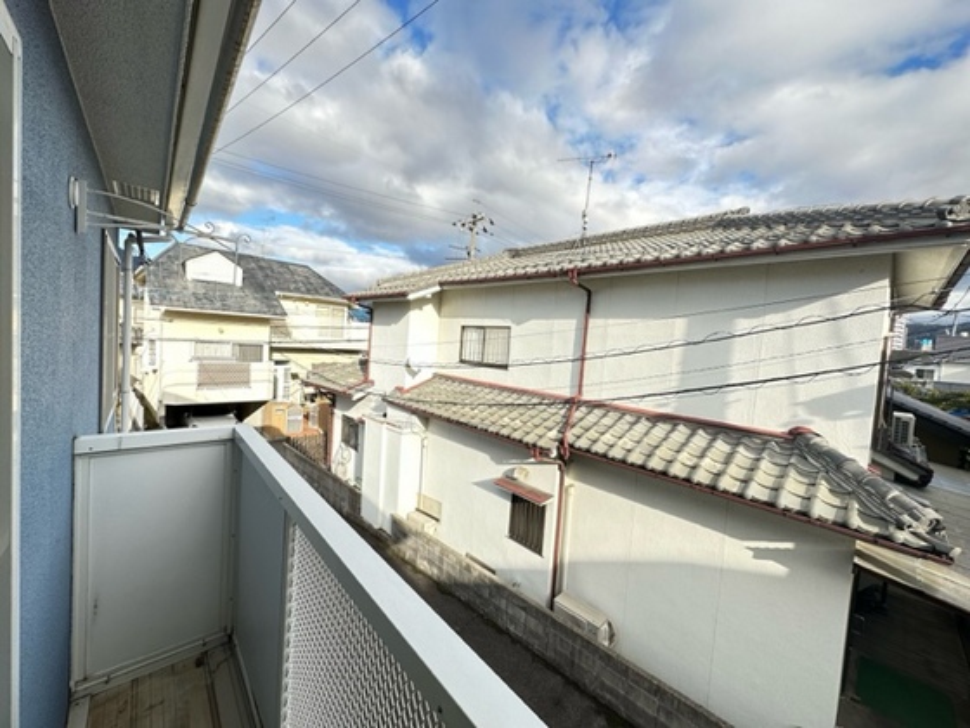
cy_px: 364
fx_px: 392
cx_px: 485
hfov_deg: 102.1
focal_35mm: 14
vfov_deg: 85.7
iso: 40
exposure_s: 1/427
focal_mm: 2.22
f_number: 2.2
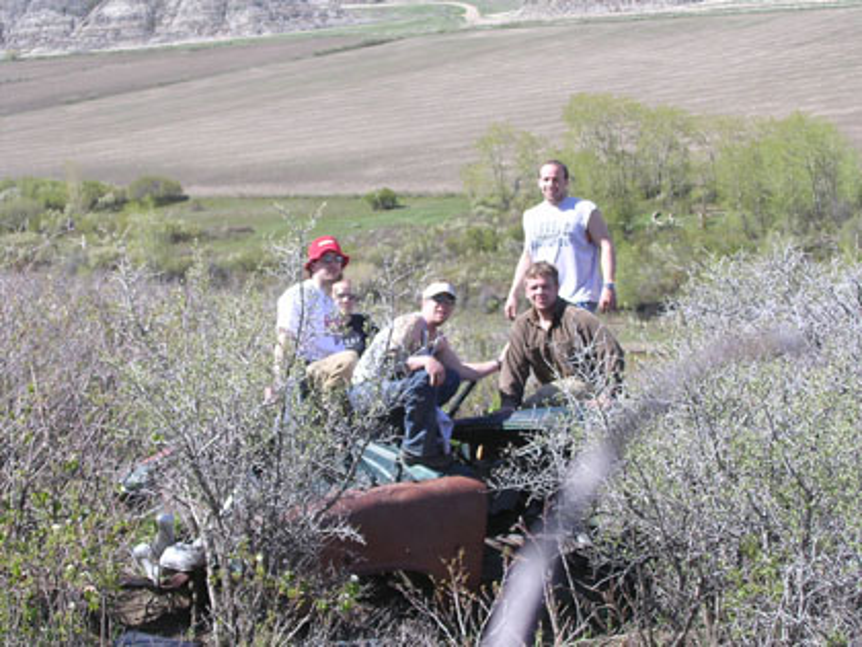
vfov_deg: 19.4
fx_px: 1893
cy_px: 324
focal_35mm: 76
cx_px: 431
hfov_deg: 25.7
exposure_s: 1/273
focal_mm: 11.6
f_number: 3.9
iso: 100
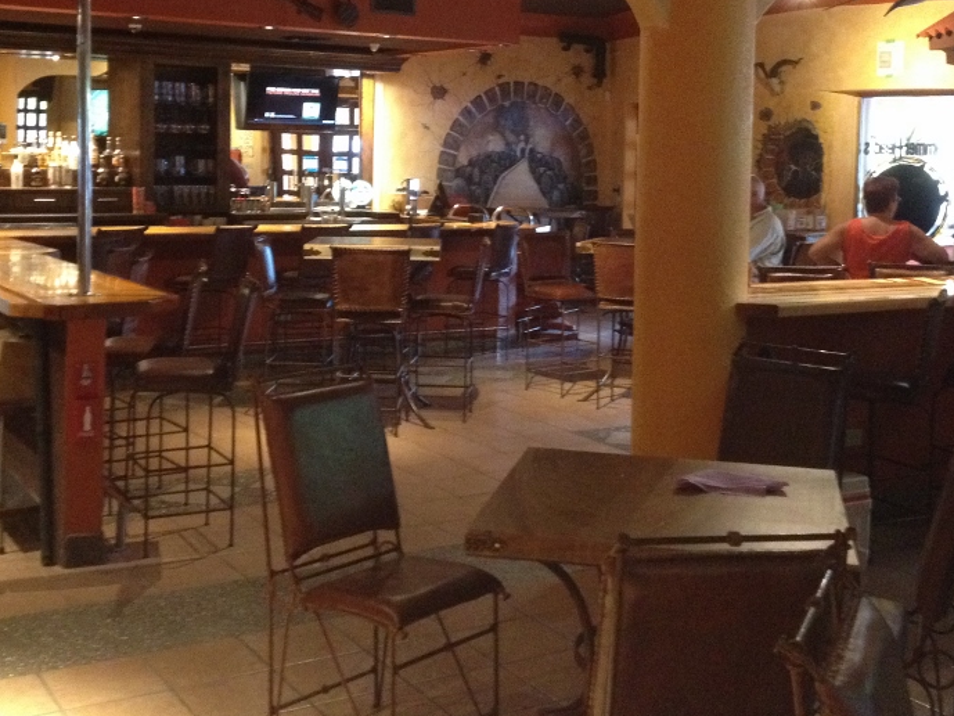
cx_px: 507
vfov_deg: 27.7
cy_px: 202
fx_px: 1433
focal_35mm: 52
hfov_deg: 36.8
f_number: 2.4
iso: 500
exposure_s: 1/15
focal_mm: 4.28
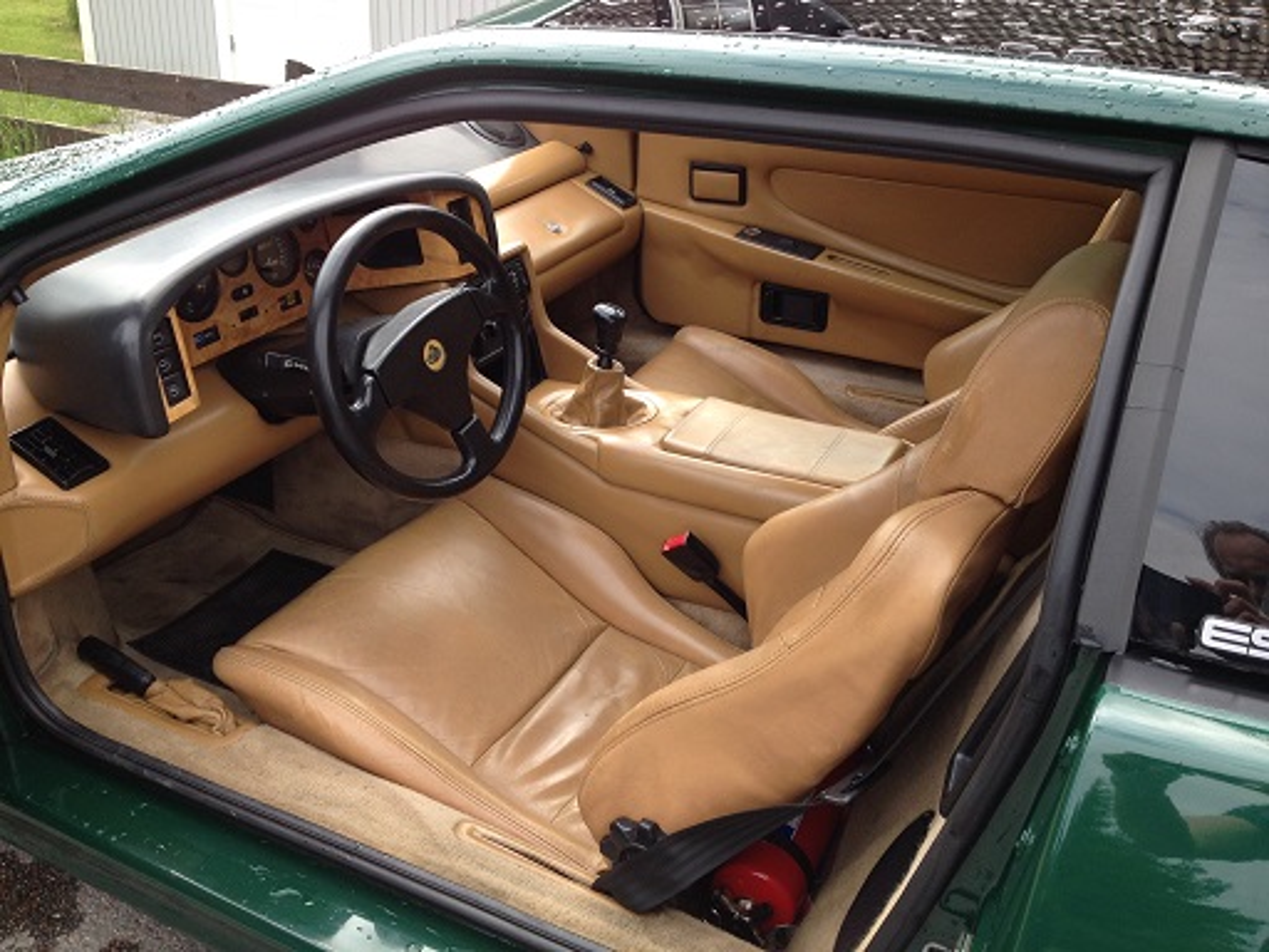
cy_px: 476
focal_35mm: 35
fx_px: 1283
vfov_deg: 40.7
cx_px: 634
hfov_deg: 52.6
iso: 50
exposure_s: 1/289
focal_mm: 4.28
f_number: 2.4
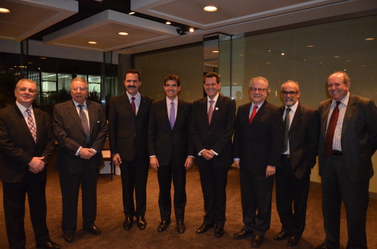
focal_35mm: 27
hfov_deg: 67.5
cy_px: 124
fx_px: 282
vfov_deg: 47.7
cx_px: 188
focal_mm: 18
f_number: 3.5
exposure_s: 1/60
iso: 3200
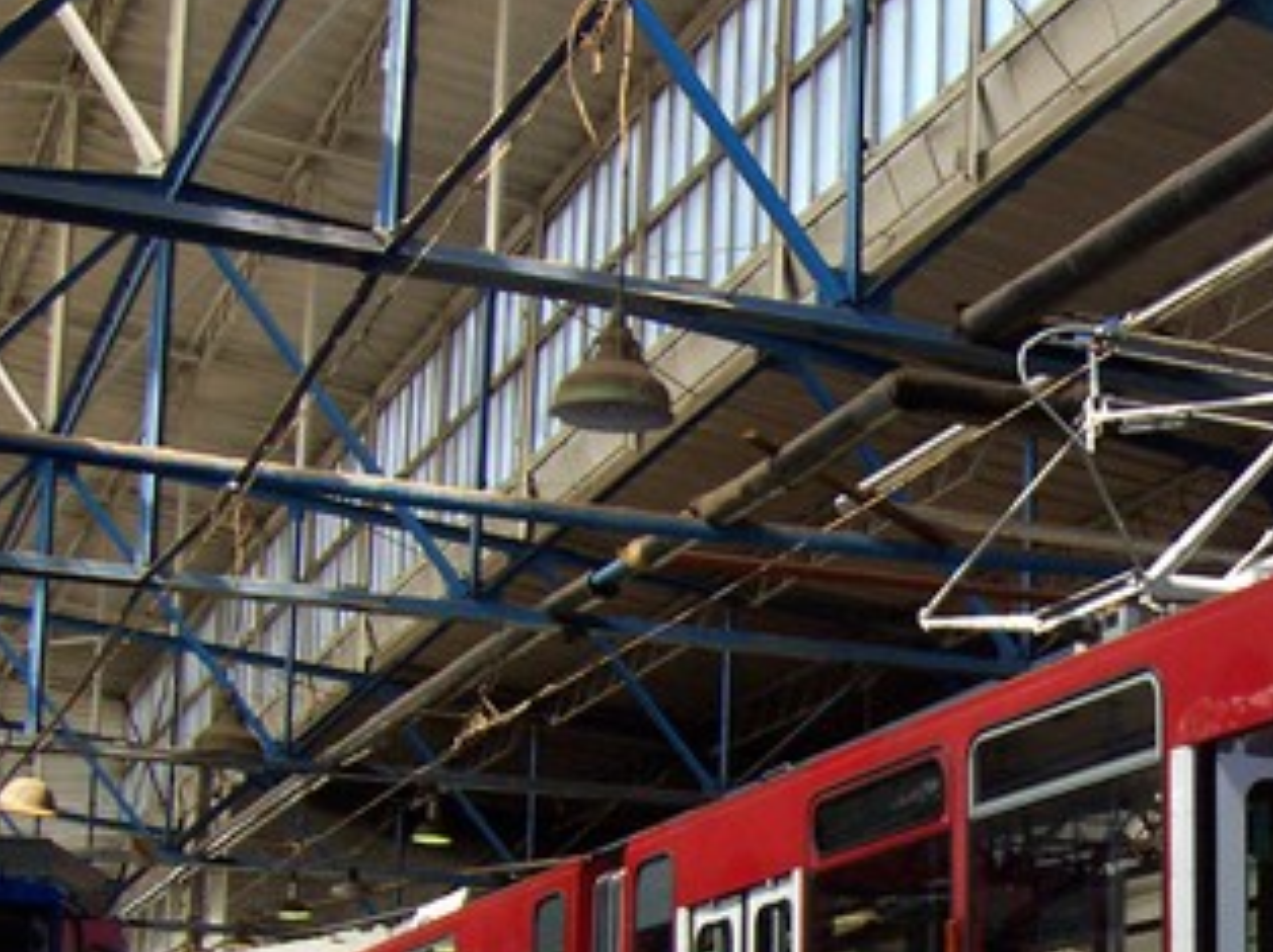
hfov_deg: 23.6
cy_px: 948
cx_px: 1382
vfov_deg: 18.4
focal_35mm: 78
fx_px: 2866
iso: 140
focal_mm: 5.6
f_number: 2.7
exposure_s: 1/112
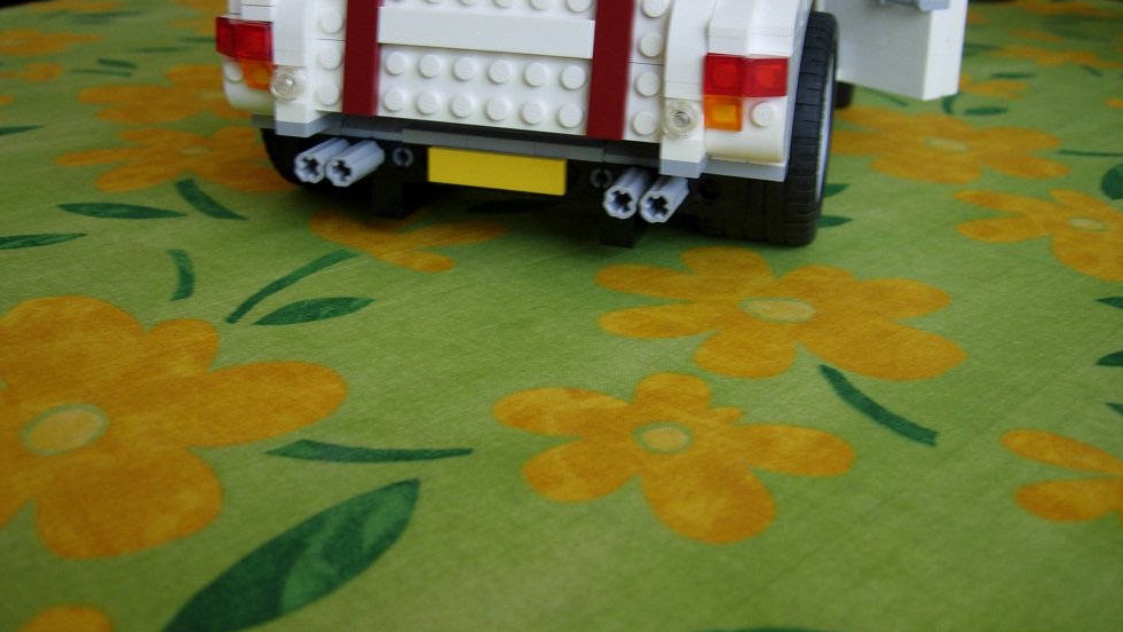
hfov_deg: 50.5
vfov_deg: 29.7
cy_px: 284
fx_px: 1191
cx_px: 555
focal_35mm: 40
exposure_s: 1/16
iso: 50
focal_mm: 7.5
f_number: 2.7
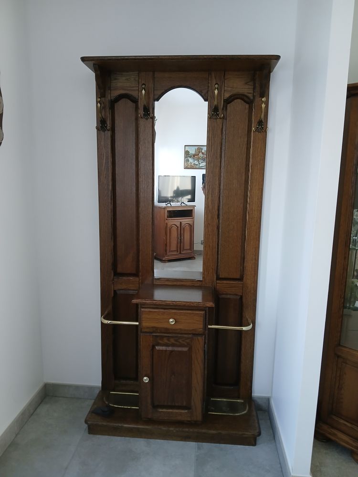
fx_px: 359
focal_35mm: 26
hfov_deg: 53.1
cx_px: 179
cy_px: 238
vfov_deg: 67.3
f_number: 1.8
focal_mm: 3.98
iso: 250
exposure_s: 1/33.3
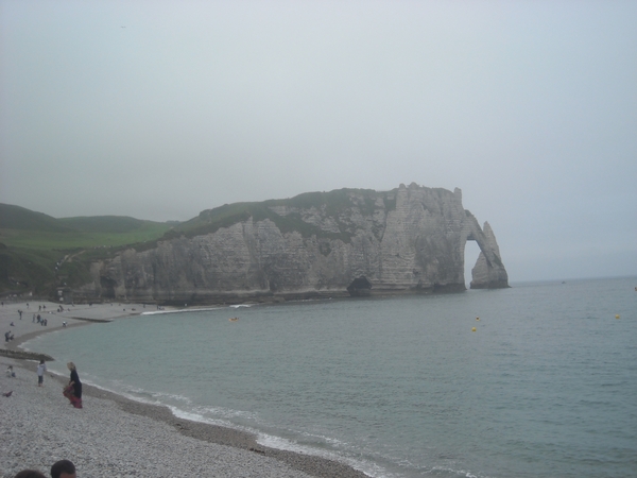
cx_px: 318
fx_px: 994
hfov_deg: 35.5
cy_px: 239
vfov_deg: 27.0
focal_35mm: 54
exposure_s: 1/353
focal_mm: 8.85
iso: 64
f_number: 6.6
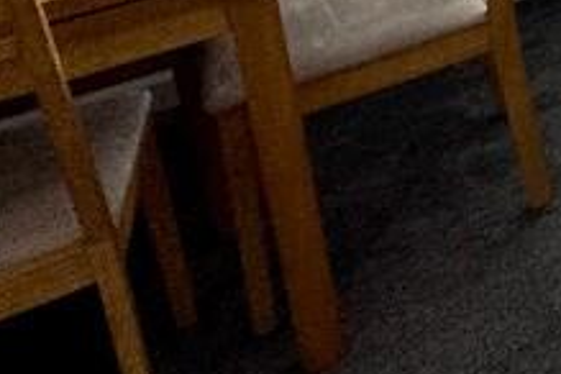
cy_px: -387
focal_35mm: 68
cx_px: 1263
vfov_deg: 15.6
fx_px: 1060
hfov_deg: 16.5
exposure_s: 1/99
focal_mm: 2.22
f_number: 2.2
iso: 100
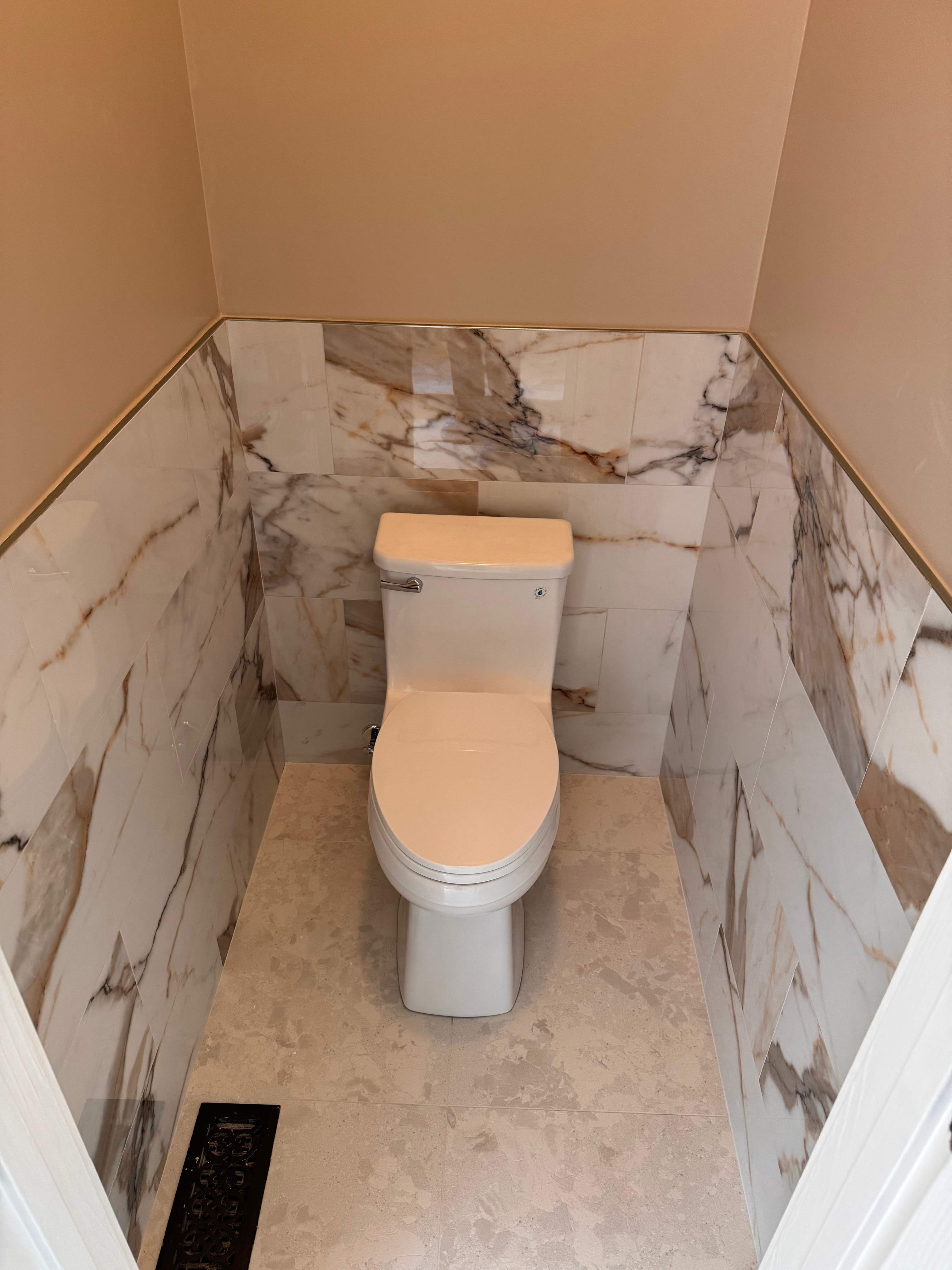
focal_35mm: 24
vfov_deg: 71.6
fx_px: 880
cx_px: 476
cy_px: 635
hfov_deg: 56.8
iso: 250
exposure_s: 1/60
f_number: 1.78
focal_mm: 6.76
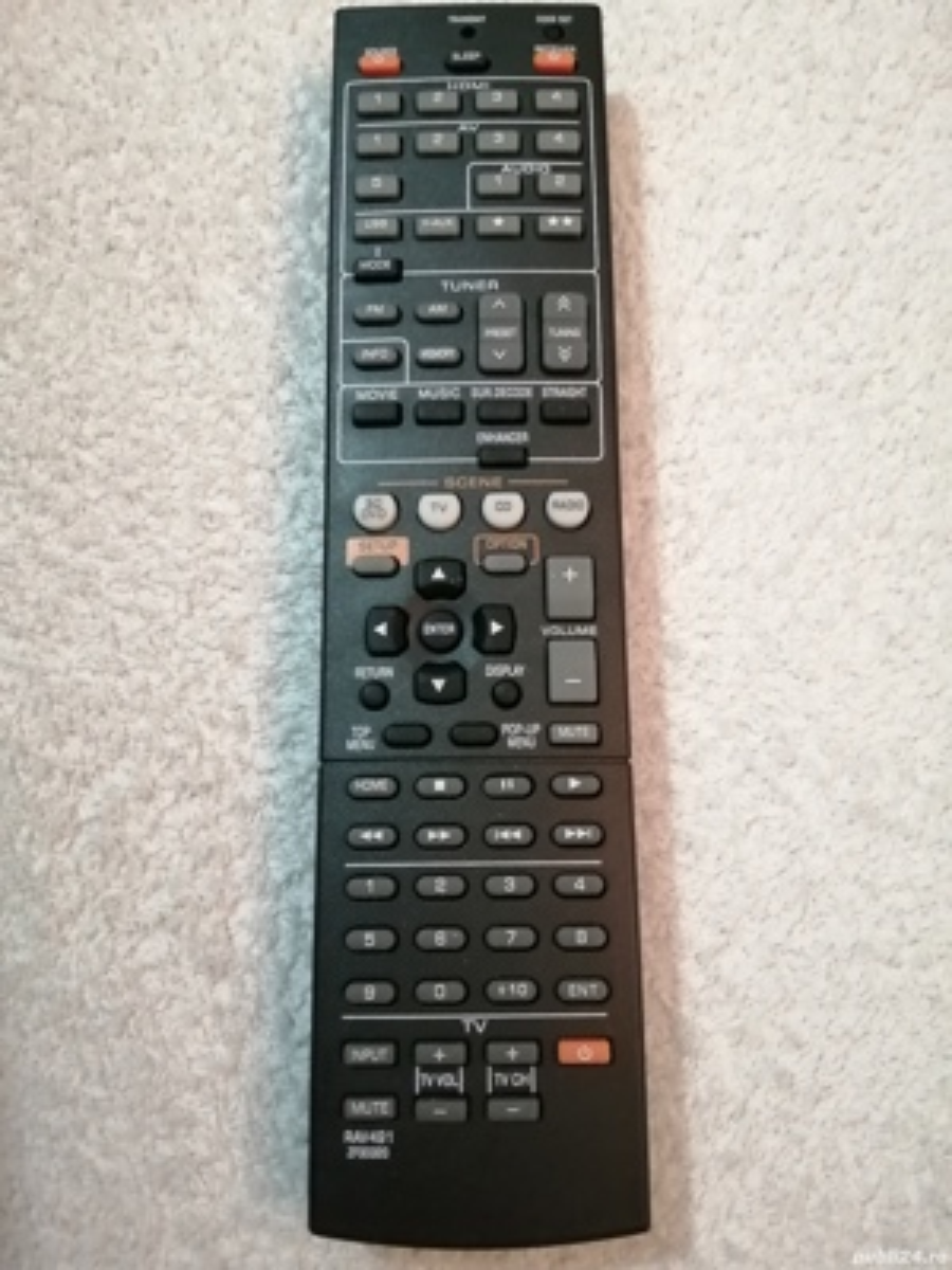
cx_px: 476
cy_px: 635
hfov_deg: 53.1
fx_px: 953
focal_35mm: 26
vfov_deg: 67.3
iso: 640
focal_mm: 3.6
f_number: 1.8
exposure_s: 1/20
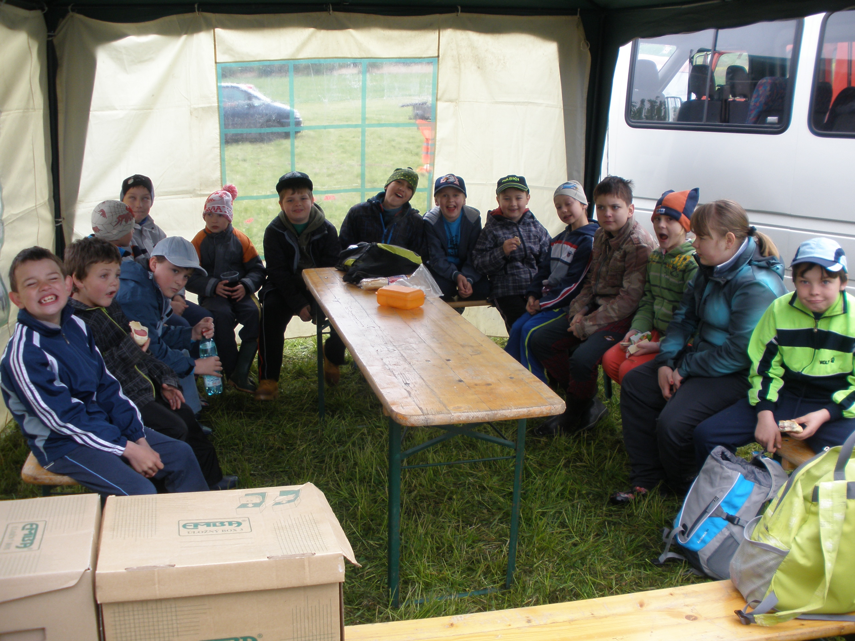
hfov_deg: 51.4
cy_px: 320
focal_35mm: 36
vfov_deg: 39.7
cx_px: 428
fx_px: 889
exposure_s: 1/60
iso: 80
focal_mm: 6.3
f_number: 3.5
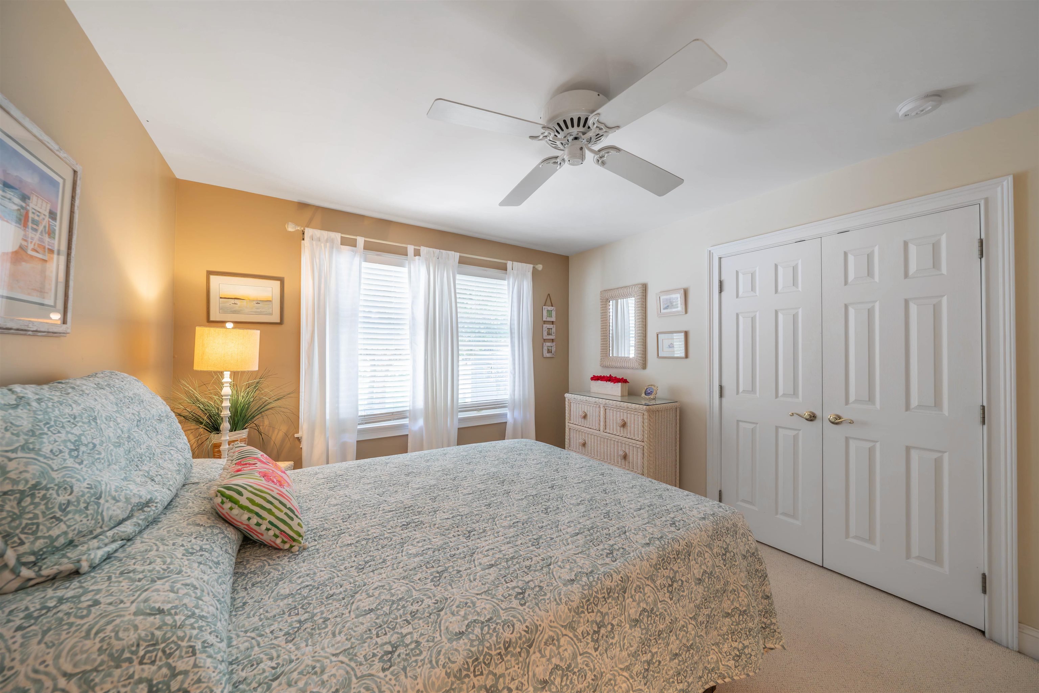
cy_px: 346
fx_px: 346
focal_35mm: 12
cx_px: 520
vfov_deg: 90.0
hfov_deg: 112.6
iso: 800
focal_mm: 12
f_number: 7.1
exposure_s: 1/125
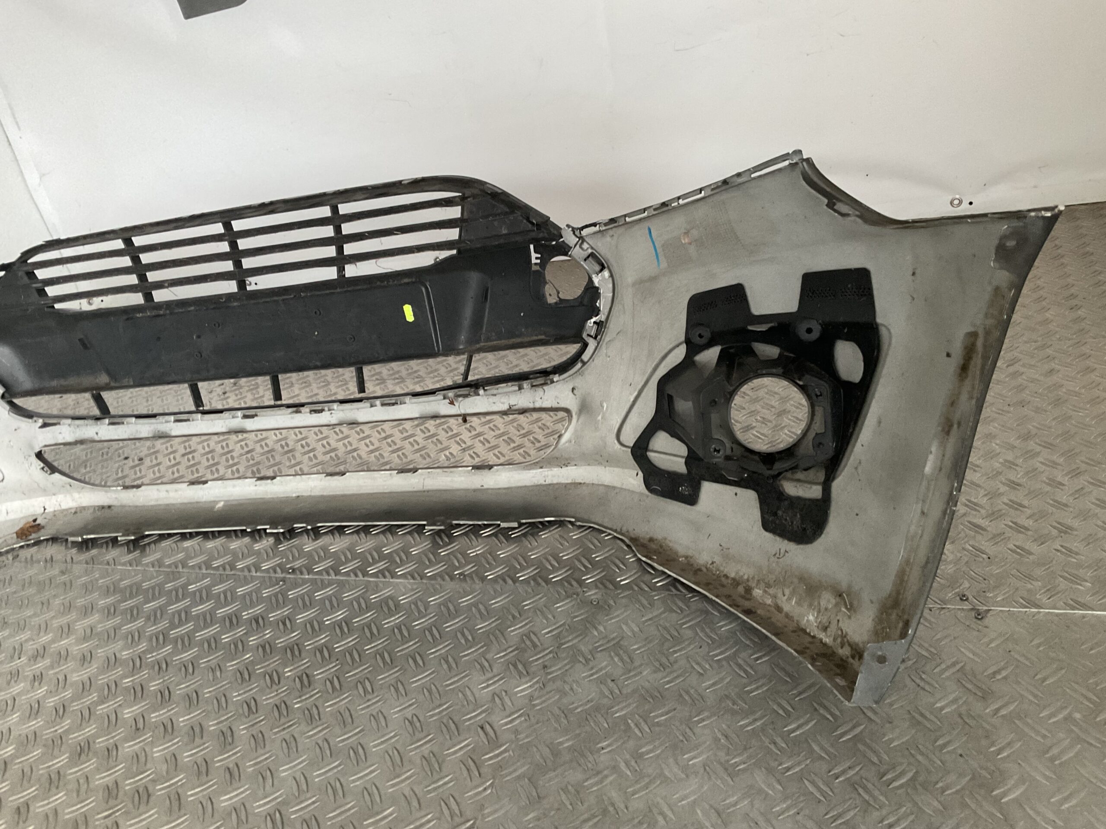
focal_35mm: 29
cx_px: 553
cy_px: 414
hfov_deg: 61.7
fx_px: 927
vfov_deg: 48.2
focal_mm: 3
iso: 200
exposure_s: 1/60
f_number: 1.8
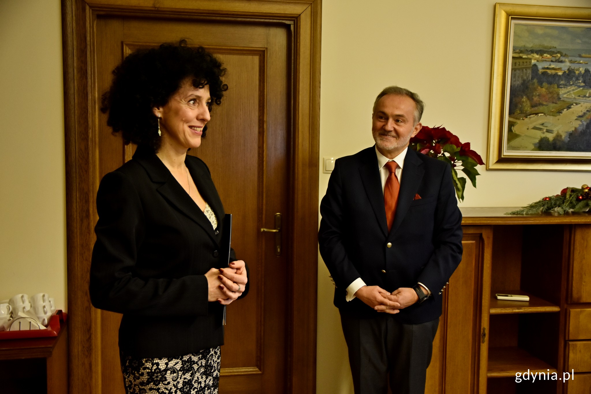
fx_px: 689
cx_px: 296
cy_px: 197
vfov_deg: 31.9
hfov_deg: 46.4
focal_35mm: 42
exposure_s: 1/100
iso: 800
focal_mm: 28
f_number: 3.2
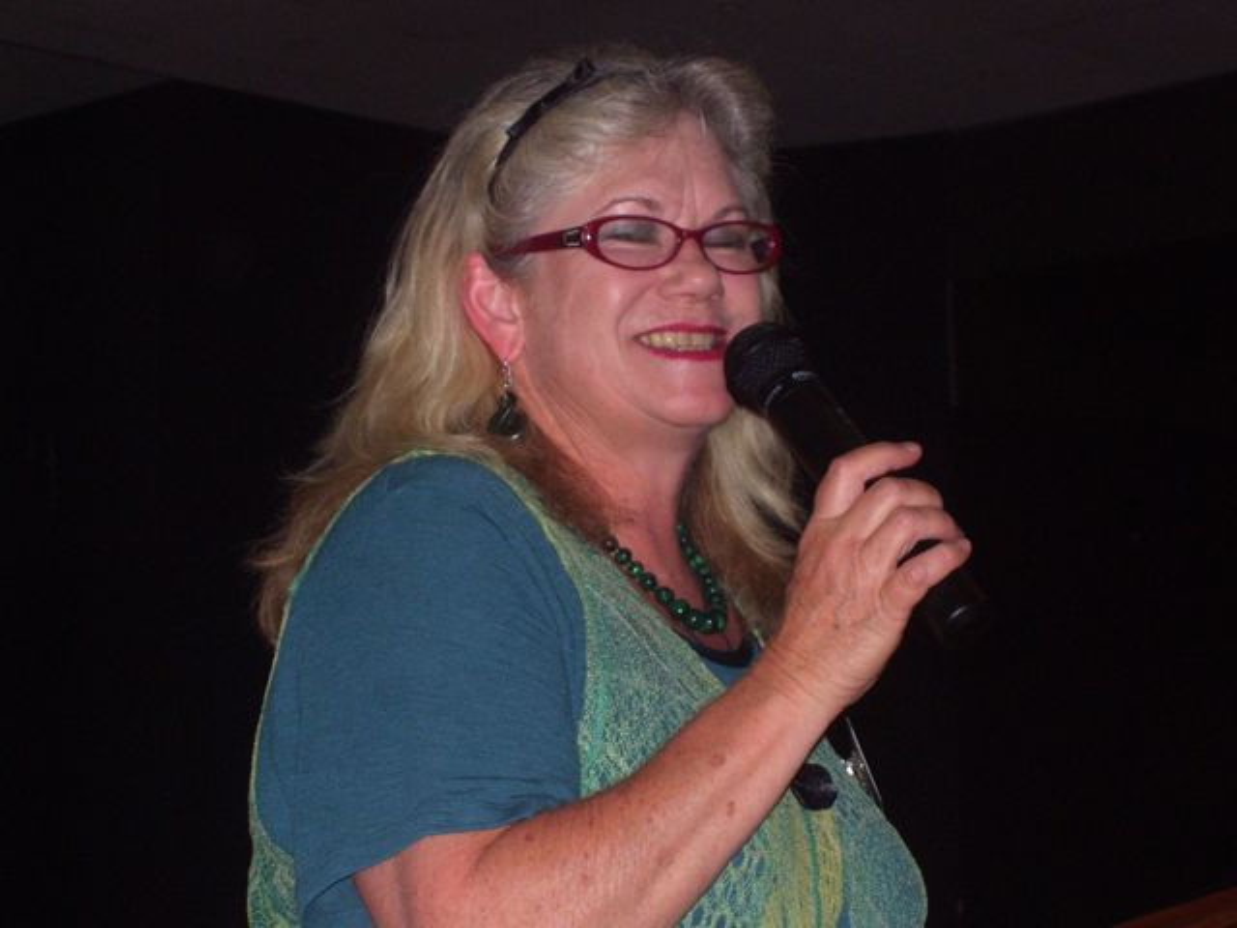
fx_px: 3859
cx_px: 618
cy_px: 464
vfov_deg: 13.7
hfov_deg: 18.2
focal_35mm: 108
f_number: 4.6
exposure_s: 1/90
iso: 200
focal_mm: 18
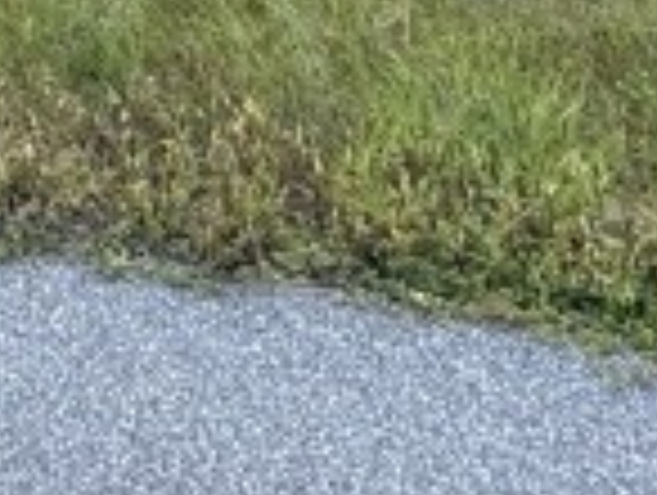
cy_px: -1026
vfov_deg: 10.4
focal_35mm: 98
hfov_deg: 18.5
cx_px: -212
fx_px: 1863
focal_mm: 2.22
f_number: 2.2
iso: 40
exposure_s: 1/605
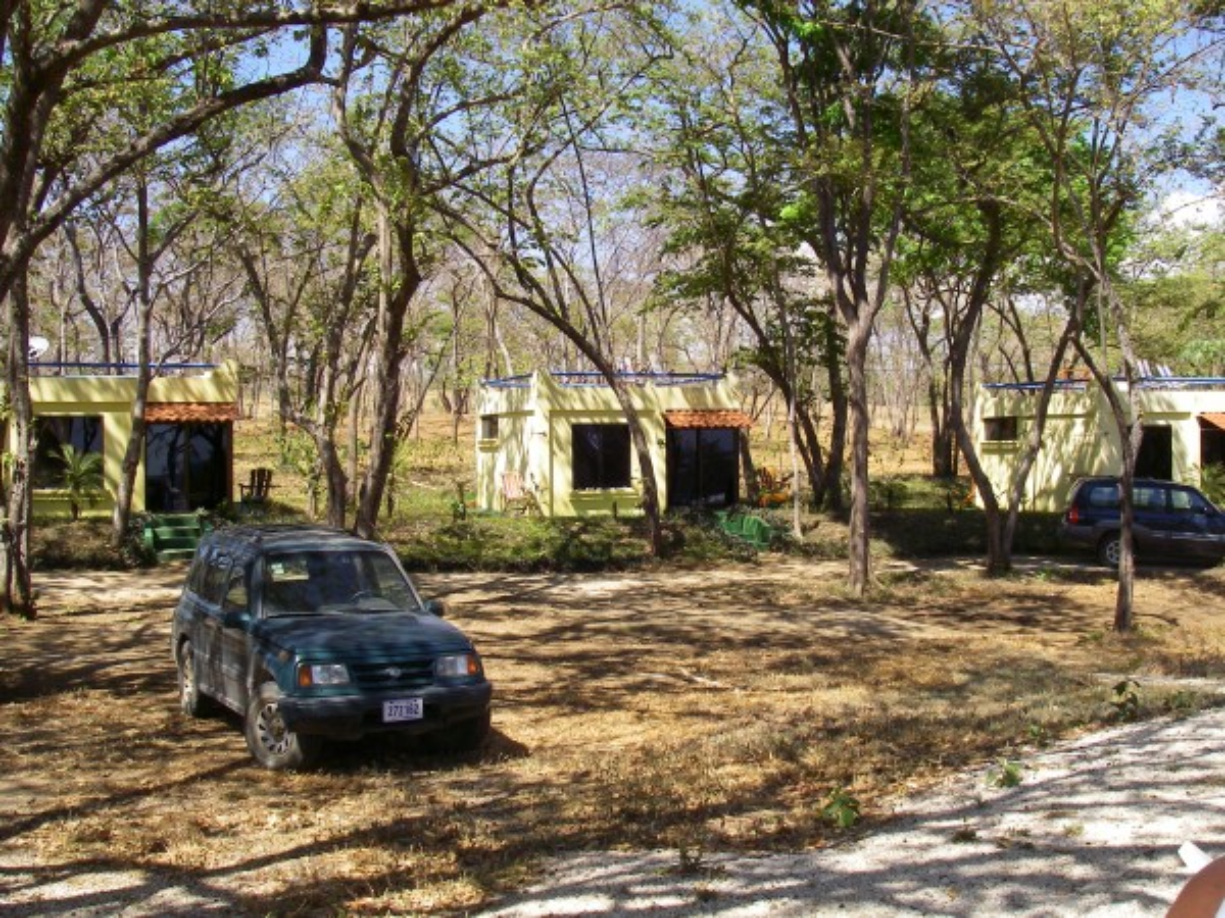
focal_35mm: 38
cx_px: 612
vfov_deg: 37.7
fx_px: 1345
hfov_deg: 49.0
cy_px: 459
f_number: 6.6
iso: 64
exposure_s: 1/125
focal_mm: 6.3
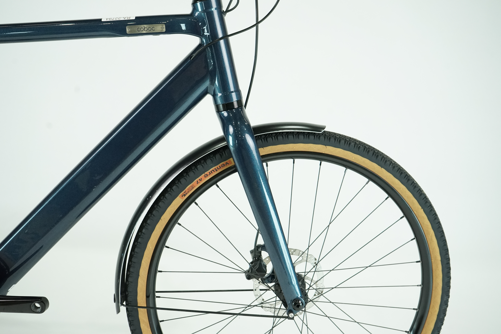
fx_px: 501
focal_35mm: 36
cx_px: 250
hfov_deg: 53.1
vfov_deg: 36.9
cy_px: 167
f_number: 6.3
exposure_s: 1/200
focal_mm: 36
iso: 2500
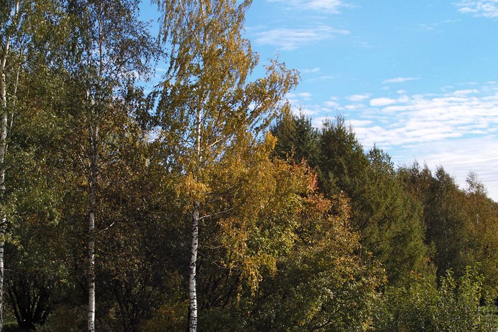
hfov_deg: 24.2
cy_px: 216
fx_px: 1162
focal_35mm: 84
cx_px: 272
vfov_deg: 16.2
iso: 100
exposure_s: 1/200
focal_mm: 35
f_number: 10
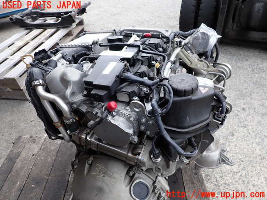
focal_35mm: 25
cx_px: 134
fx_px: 193
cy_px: 100
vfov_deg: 54.9
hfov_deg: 69.4
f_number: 2.8
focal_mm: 4.5
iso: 100
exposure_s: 1/100
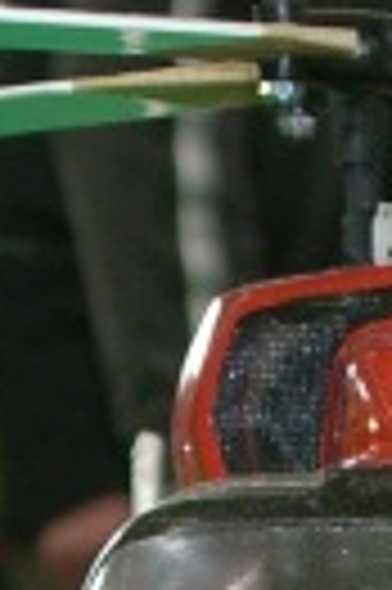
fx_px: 7729
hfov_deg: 2.9
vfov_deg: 4.4
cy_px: 858
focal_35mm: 472
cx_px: 360
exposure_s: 1/60
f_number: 4.1
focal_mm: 12.8
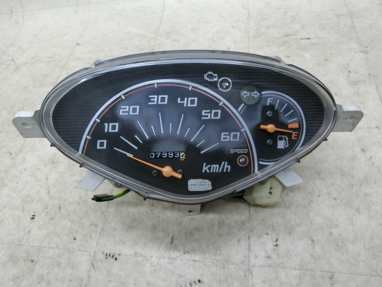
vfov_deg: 54.9
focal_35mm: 25
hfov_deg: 69.4
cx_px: 191
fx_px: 276
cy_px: 144
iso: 400
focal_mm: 4.5
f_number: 3.5
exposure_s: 1/80
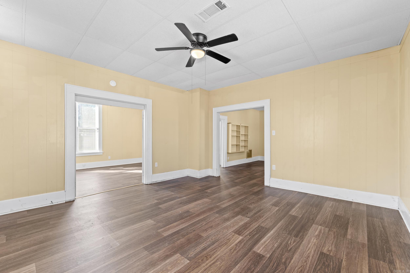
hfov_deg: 100.4
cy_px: 136
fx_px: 171
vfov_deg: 77.3
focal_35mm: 15
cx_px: 205
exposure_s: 1/2.5
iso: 200
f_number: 9
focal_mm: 10
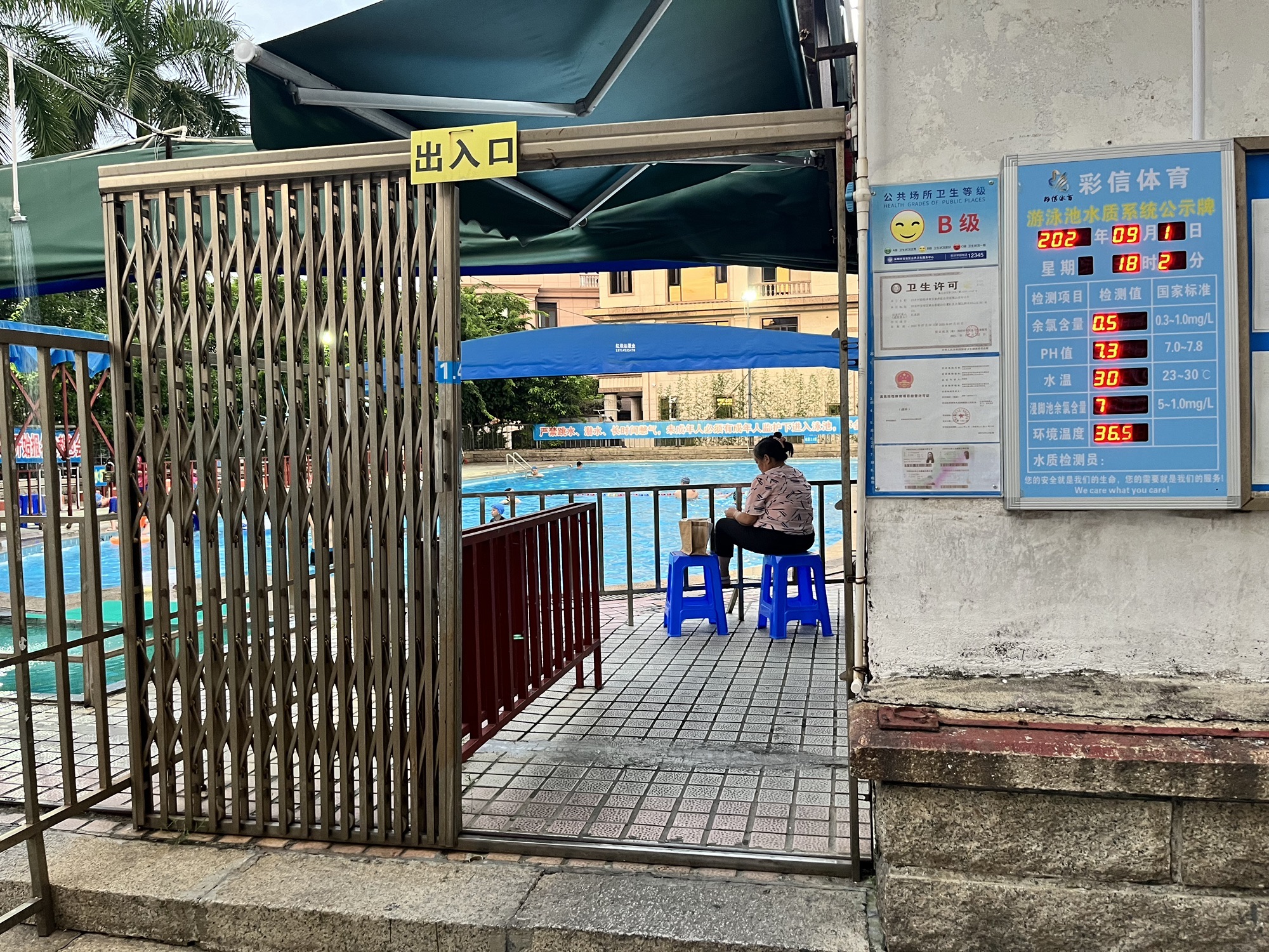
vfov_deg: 53.1
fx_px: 953
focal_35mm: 26
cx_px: 634
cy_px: 476
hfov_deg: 67.3
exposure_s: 1/60
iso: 160
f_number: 1.6
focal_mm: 5.1
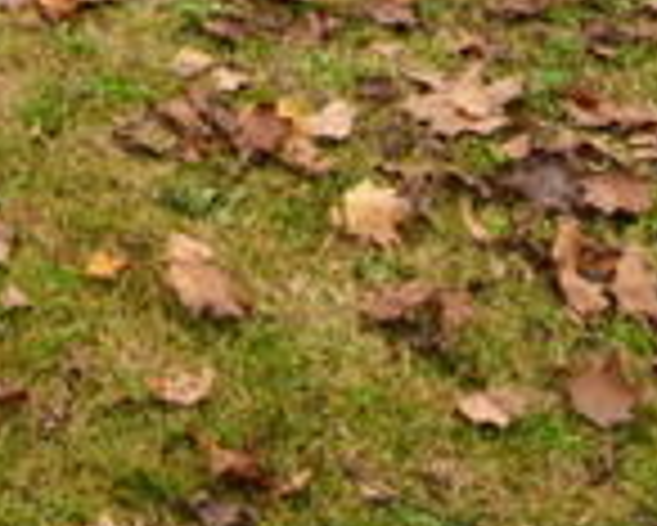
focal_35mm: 116
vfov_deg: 10.1
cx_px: -284
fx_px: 2257
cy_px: -1025
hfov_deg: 15.5
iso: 400
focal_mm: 10
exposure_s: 1/125
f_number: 5.6
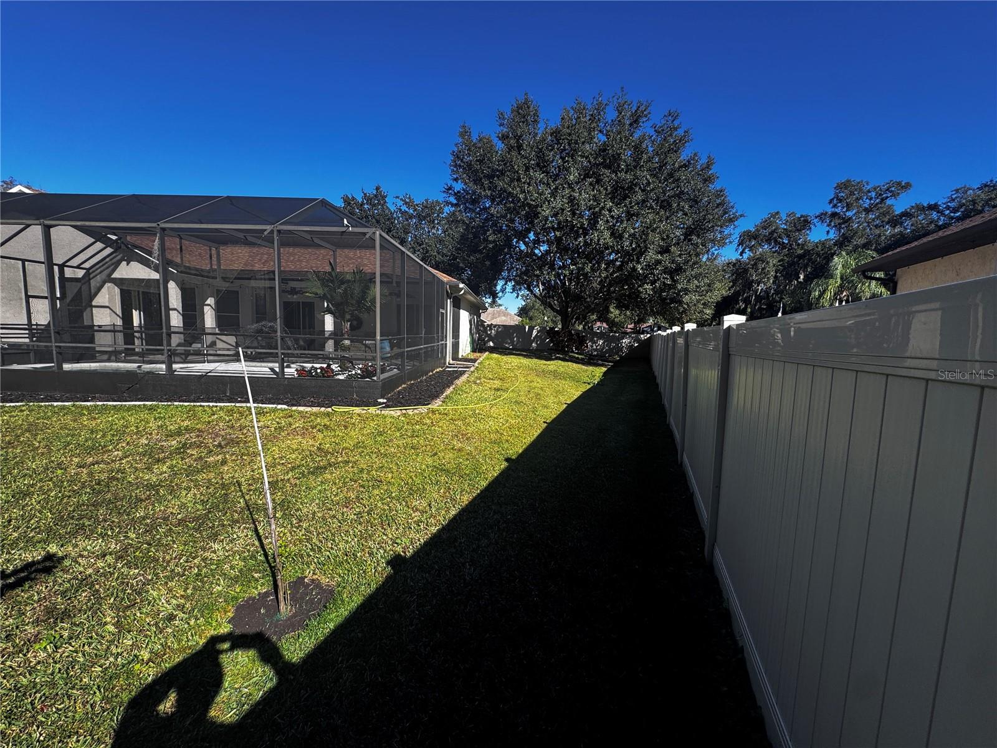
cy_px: 374
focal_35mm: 14
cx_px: 498
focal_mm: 2.22
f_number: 2.2
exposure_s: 1/932
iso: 40
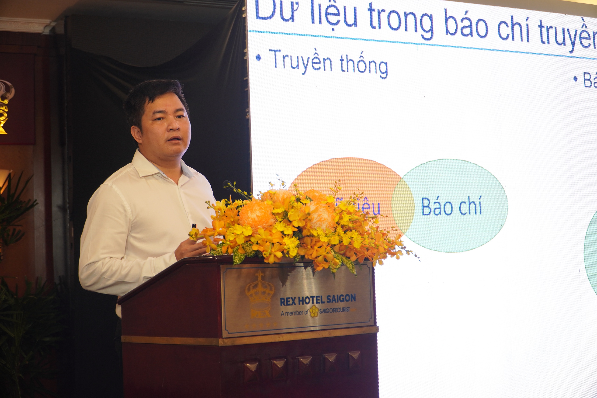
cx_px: 298
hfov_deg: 35.1
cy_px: 199
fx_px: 945
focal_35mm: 57
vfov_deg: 23.8
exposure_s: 1/60
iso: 200
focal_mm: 38
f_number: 4
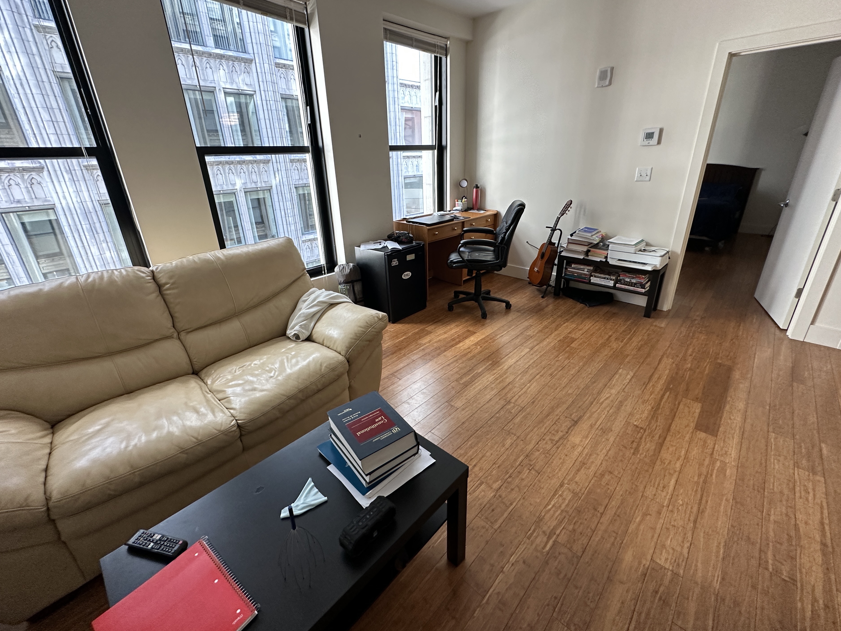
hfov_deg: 98.2
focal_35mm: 15
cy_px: 300
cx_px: 415
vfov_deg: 81.7
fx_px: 364
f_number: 2.2
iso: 200
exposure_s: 1/99
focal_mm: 2.22
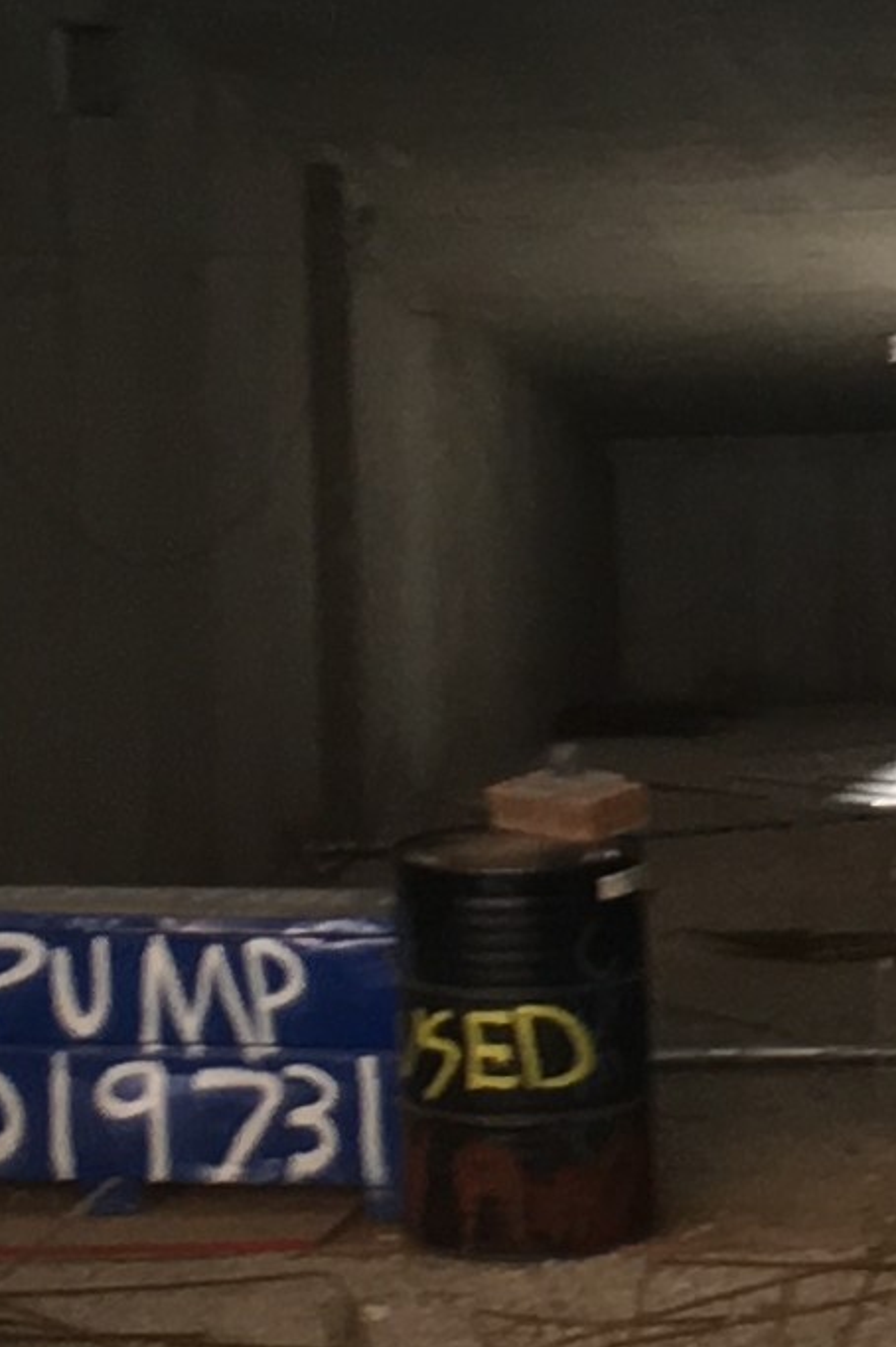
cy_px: -171
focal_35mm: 176
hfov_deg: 7.8
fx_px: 6577
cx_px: 877
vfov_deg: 11.5
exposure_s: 1/30
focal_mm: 4.15
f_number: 2.2
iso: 80
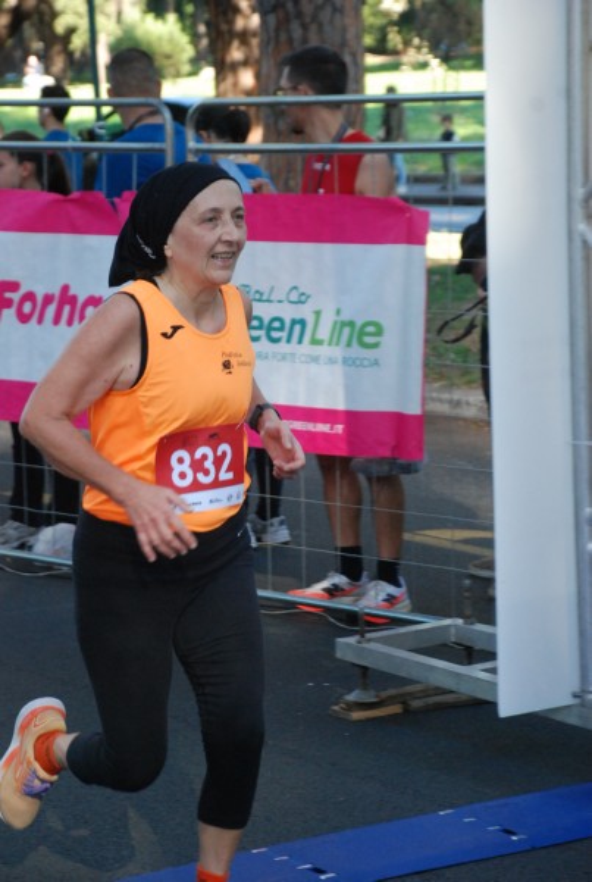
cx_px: 296
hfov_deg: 13.1
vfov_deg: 19.4
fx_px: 2576
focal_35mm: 105
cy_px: 441
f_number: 5.6
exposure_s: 1/250
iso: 1000
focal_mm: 70
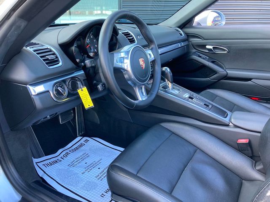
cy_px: 101
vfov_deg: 49.7
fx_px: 218
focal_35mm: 28
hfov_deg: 63.4
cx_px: 135
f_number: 1.8
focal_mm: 3.99
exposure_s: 1/104
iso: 80
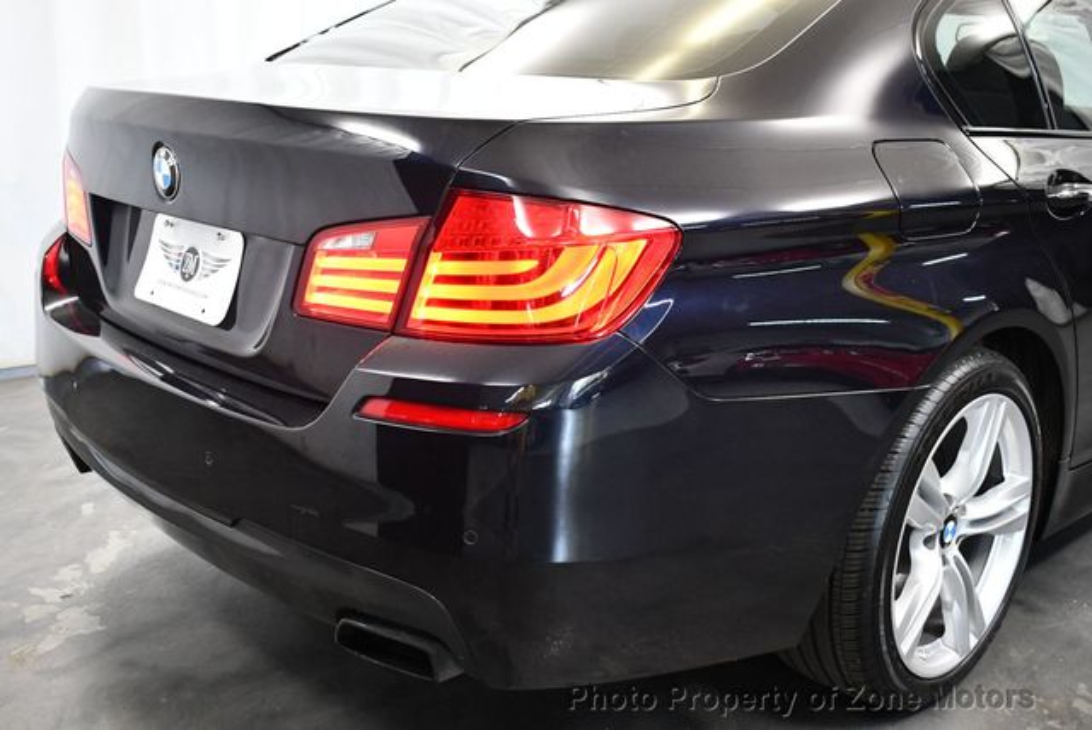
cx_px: 546
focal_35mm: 40
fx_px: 1214
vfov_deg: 33.5
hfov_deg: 48.4
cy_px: 365
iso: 2000
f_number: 3.5
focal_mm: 20
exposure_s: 1/125
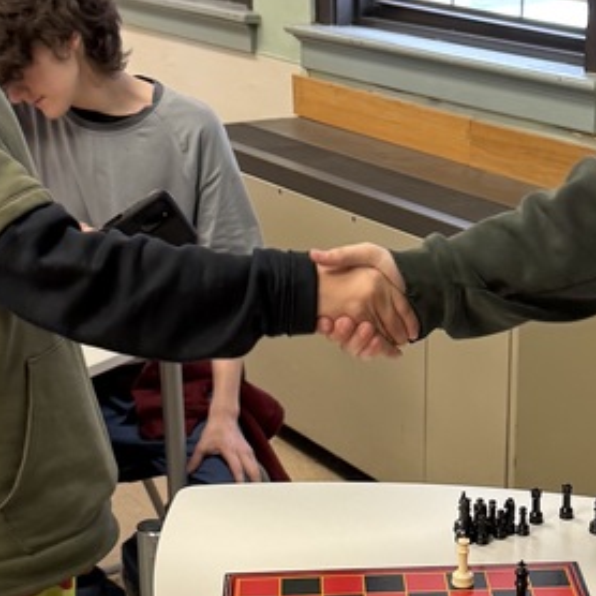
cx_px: 435
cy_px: 424
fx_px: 1519
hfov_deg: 22.0
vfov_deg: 22.0
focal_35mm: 78
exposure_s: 1/60
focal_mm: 6.76
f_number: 1.78
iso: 160
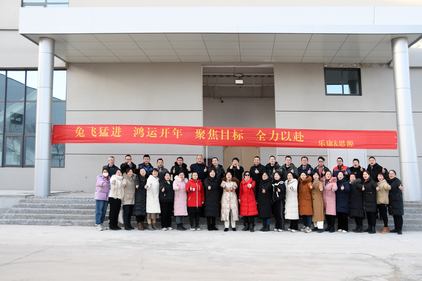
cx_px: 211
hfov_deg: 57.2
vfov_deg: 40.0
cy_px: 140
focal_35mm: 33
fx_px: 387
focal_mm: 22
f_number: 4
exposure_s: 1/500
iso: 500
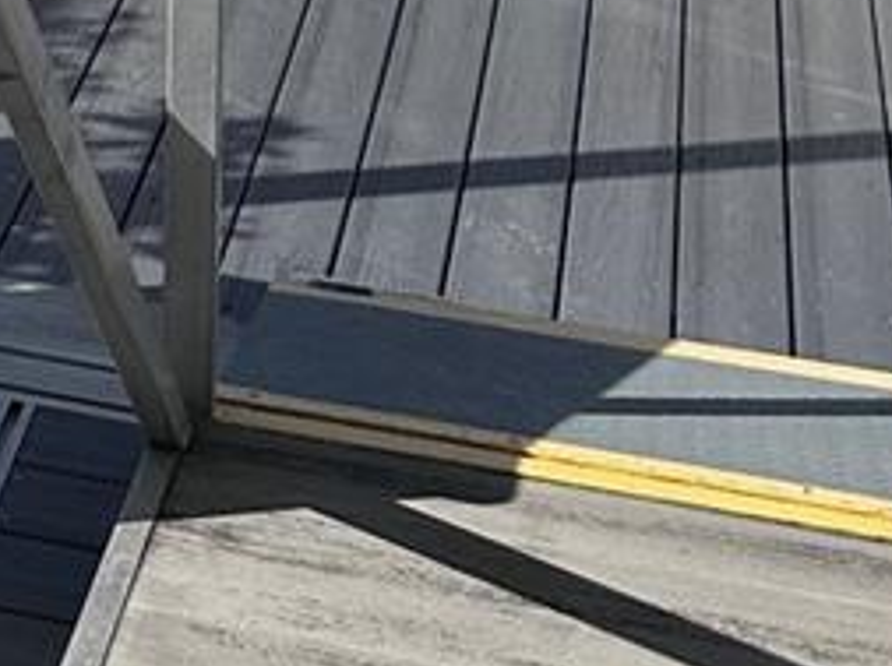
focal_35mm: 114
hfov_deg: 15.8
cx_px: -458
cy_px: -761
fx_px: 2933
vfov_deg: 11.4
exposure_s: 1/7042
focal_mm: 6.86
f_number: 1.78
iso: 80
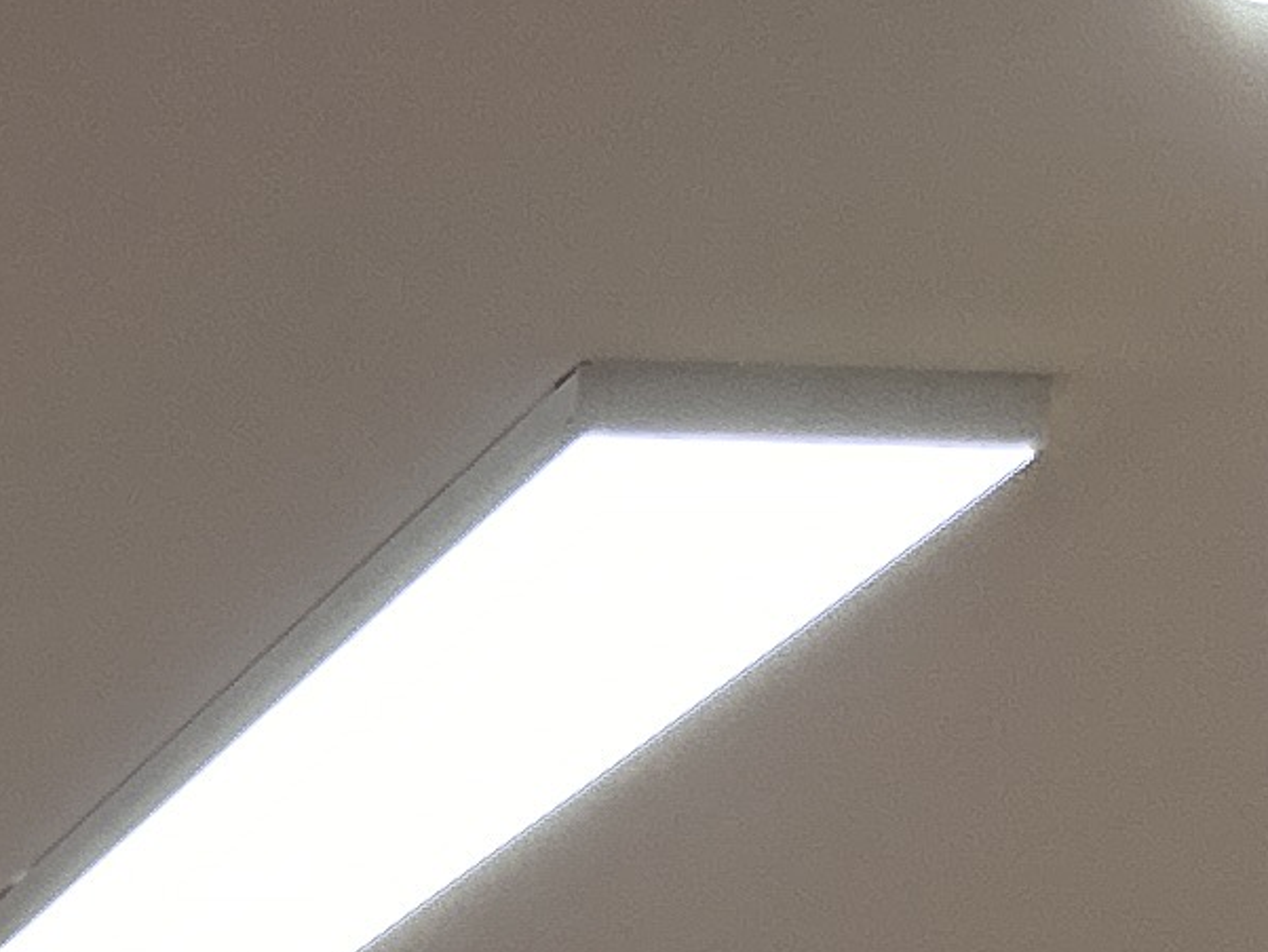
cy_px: 2894
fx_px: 5899
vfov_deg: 7.9
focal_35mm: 161
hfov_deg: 10.6
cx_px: -1694
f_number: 1.78
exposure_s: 1/100
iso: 160
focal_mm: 6.86
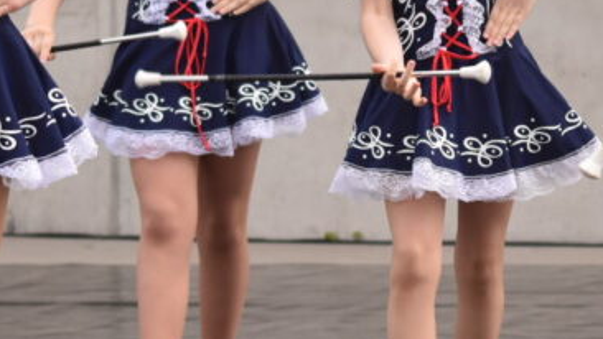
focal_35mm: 747
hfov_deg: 2.9
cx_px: 420
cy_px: -116
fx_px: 11946
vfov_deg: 1.6
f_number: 4.5
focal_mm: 170
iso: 400
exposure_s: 1/1000
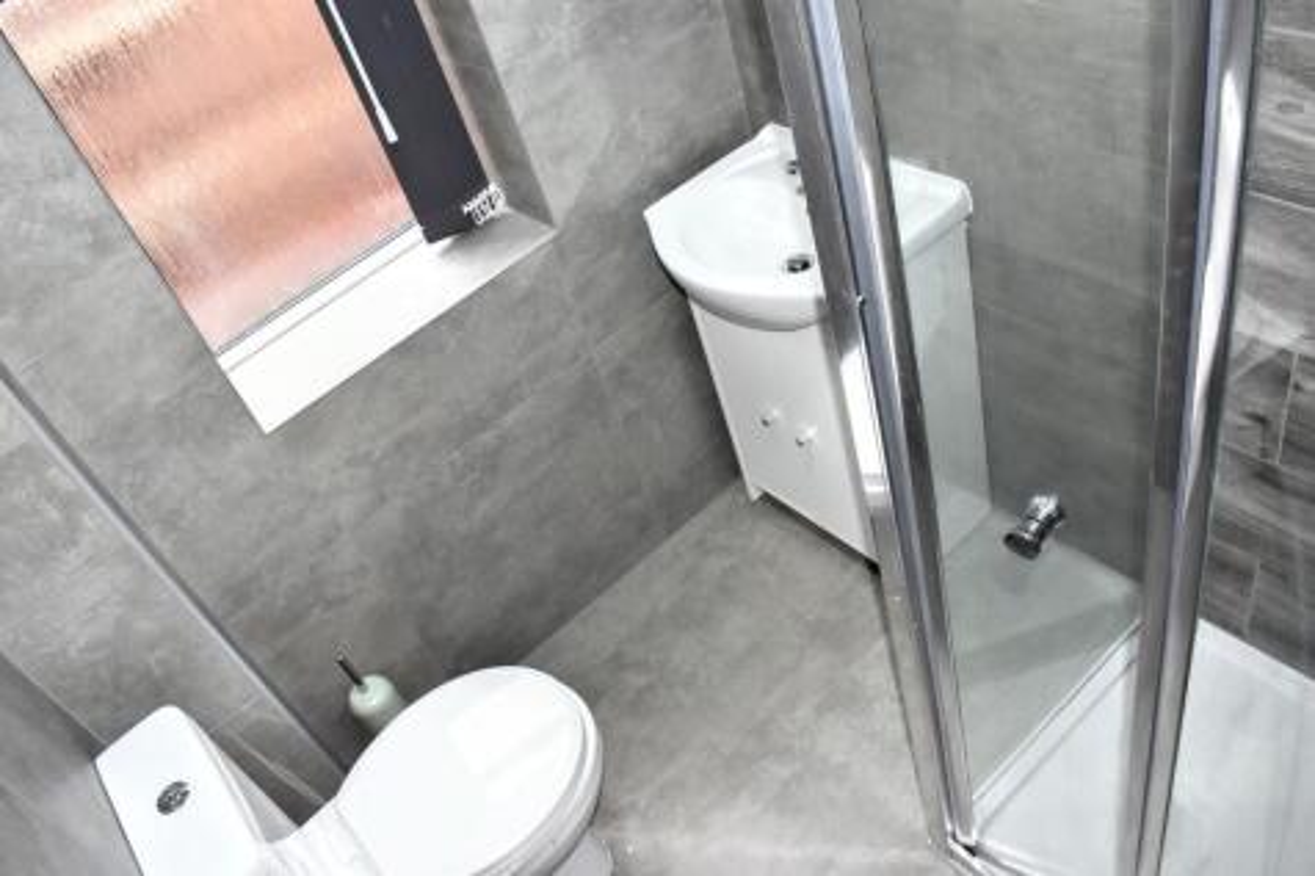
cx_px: 658
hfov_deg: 67.4
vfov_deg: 47.9
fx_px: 986
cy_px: 438
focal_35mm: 27
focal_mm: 18
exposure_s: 1/125
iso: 720
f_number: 5.6
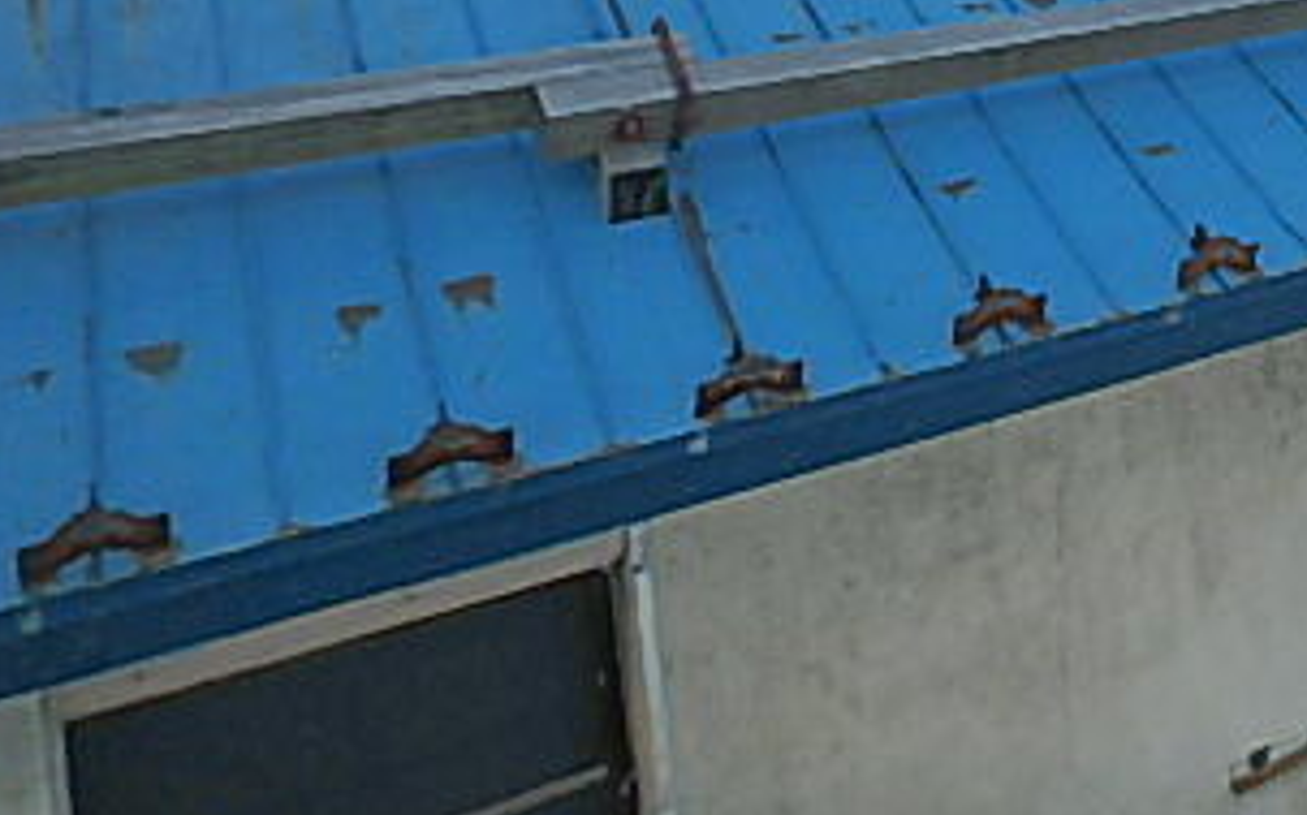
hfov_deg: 37.7
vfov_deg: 24.6
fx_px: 1673
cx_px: 1333
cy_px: -177
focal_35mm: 47
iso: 125
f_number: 3.5
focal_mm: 3.7
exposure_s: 1/400
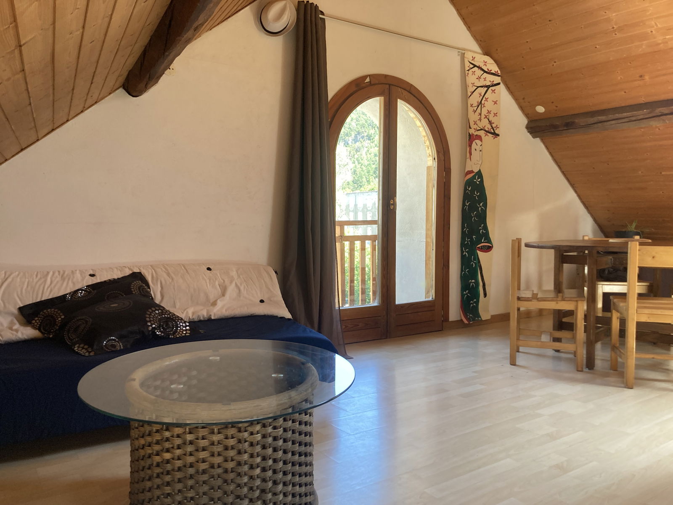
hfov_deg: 63.4
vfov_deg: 49.7
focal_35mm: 28
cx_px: 336
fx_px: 544
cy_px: 252
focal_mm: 3.99
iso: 80
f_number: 1.8
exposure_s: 1/74
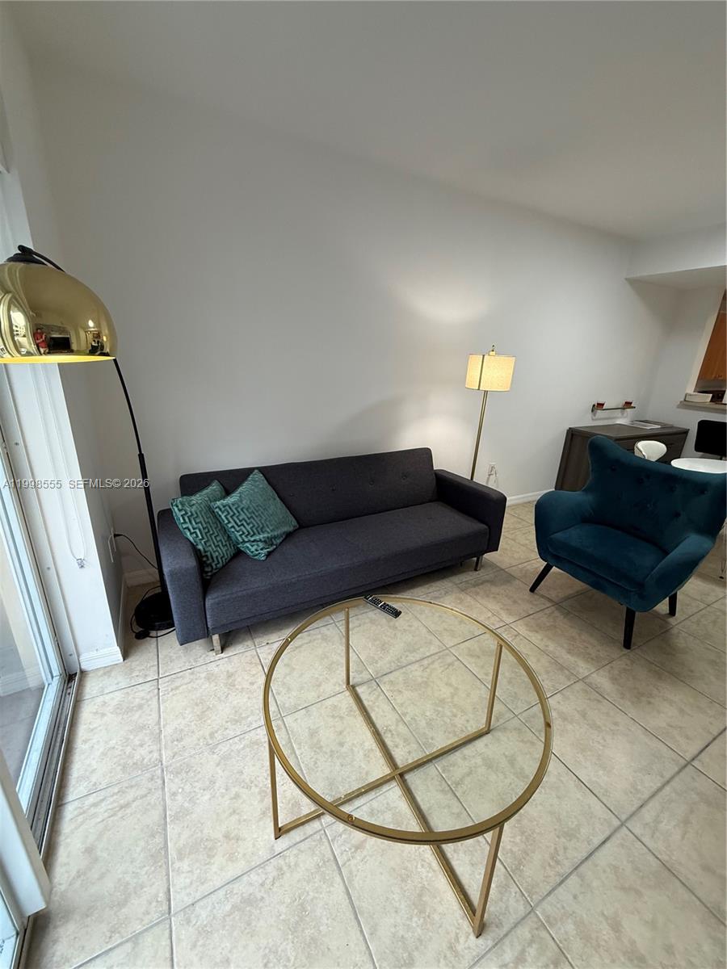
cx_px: 364
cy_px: 484
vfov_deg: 102.1
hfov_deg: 85.7
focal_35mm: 14
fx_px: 392
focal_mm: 2.22
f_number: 2.2
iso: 200
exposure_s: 1/120
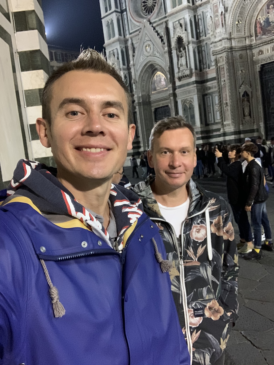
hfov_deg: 44.2
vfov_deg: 56.8
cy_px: 182
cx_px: 137
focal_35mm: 32
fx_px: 338
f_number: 2.2
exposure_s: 1/25
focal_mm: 2.87
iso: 500
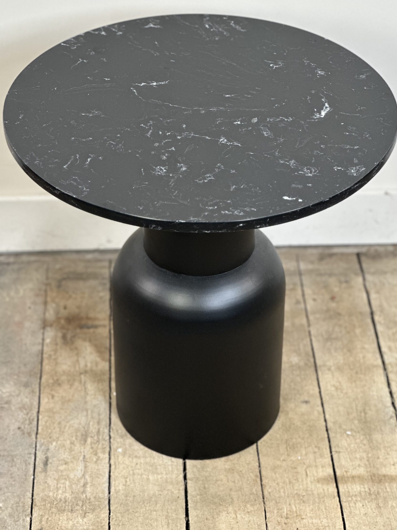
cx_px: 202
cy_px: 233
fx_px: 1361
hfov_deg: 16.6
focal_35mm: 89
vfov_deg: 22.0
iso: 160
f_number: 2.8
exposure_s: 1/50
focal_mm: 9
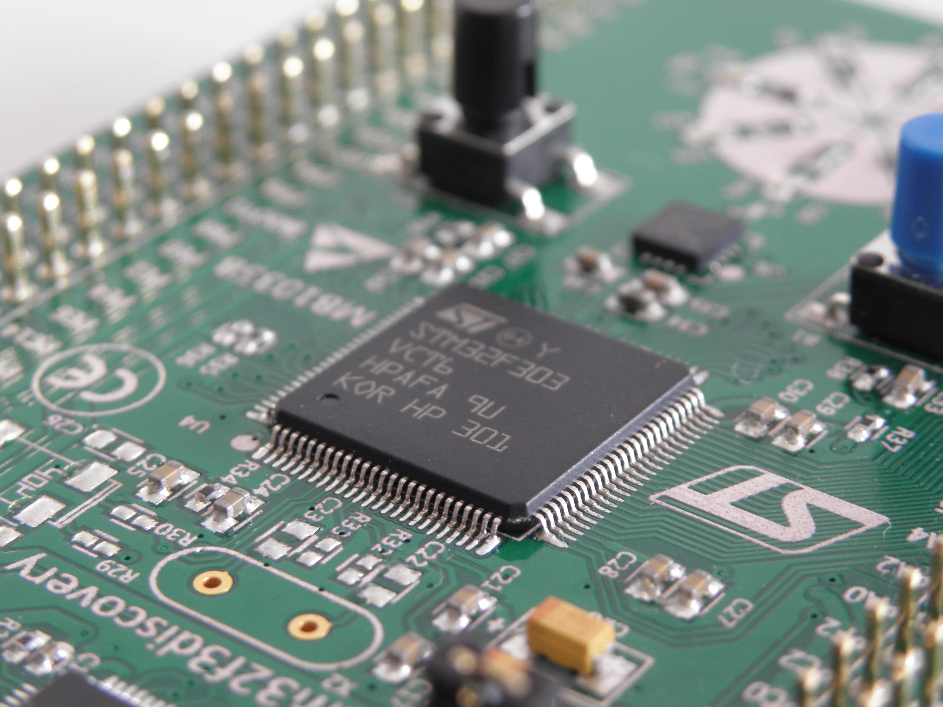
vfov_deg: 14.5
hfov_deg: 19.3
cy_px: 354
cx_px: 472
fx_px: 2779
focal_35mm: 102
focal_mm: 18.29
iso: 125
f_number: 4.2
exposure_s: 1/20
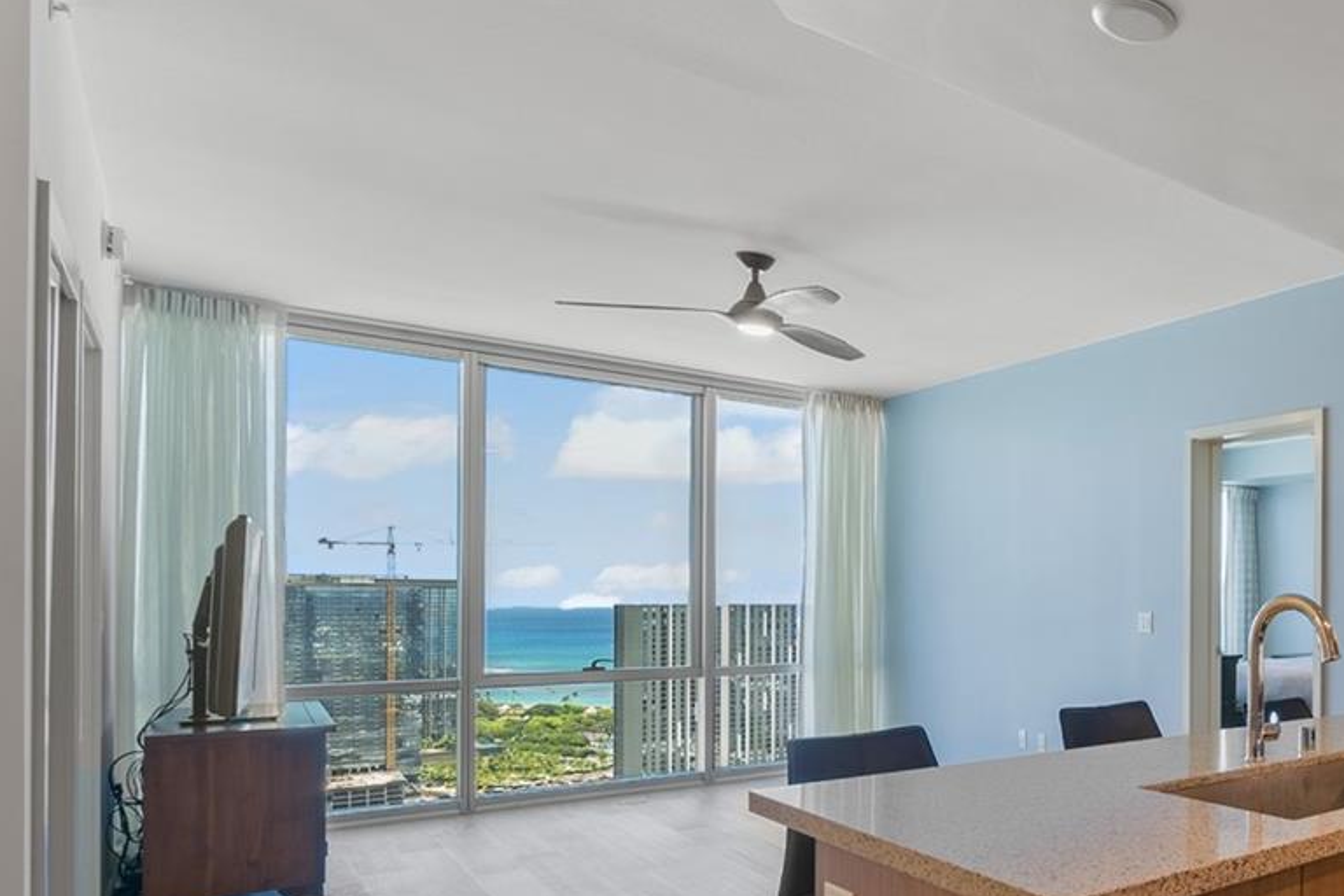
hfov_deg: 54.3
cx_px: 1367
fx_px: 933
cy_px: 578
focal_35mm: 25
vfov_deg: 50.6
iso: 125
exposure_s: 1/2
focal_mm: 12
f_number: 10
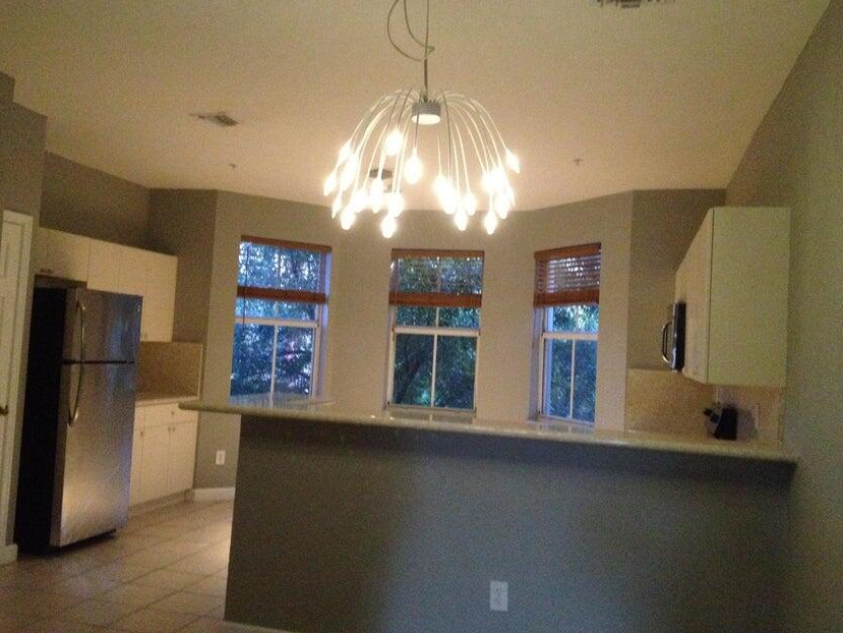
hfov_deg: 51.3
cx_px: 415
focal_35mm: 36
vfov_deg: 39.7
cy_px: 310
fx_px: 877
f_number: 2.4
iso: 800
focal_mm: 4.28
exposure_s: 1/15
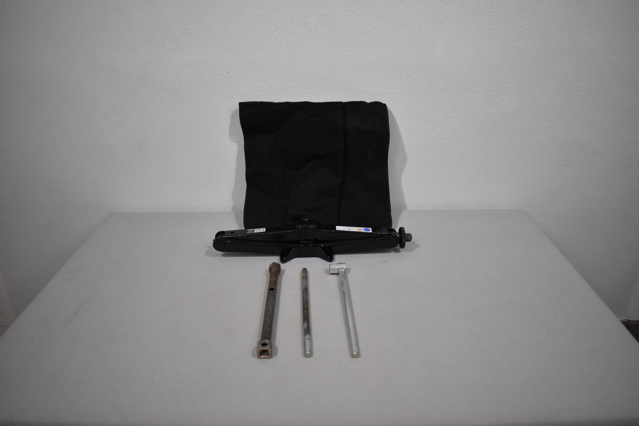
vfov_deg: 47.9
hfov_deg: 67.4
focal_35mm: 27
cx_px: 320
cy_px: 213
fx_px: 479
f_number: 3.5
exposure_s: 1/250
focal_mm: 18
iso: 450
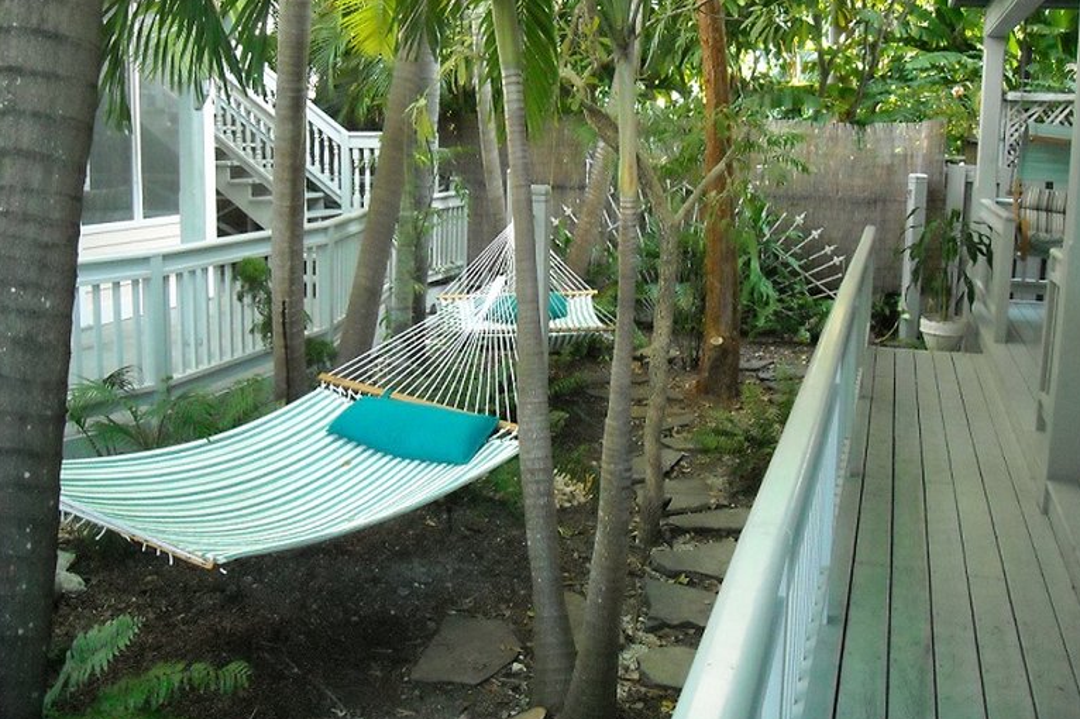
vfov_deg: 35.9
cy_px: 338
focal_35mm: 37
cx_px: 543
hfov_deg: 51.9
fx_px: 1109
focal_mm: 5.7
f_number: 2.8
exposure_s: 1/64
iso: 800
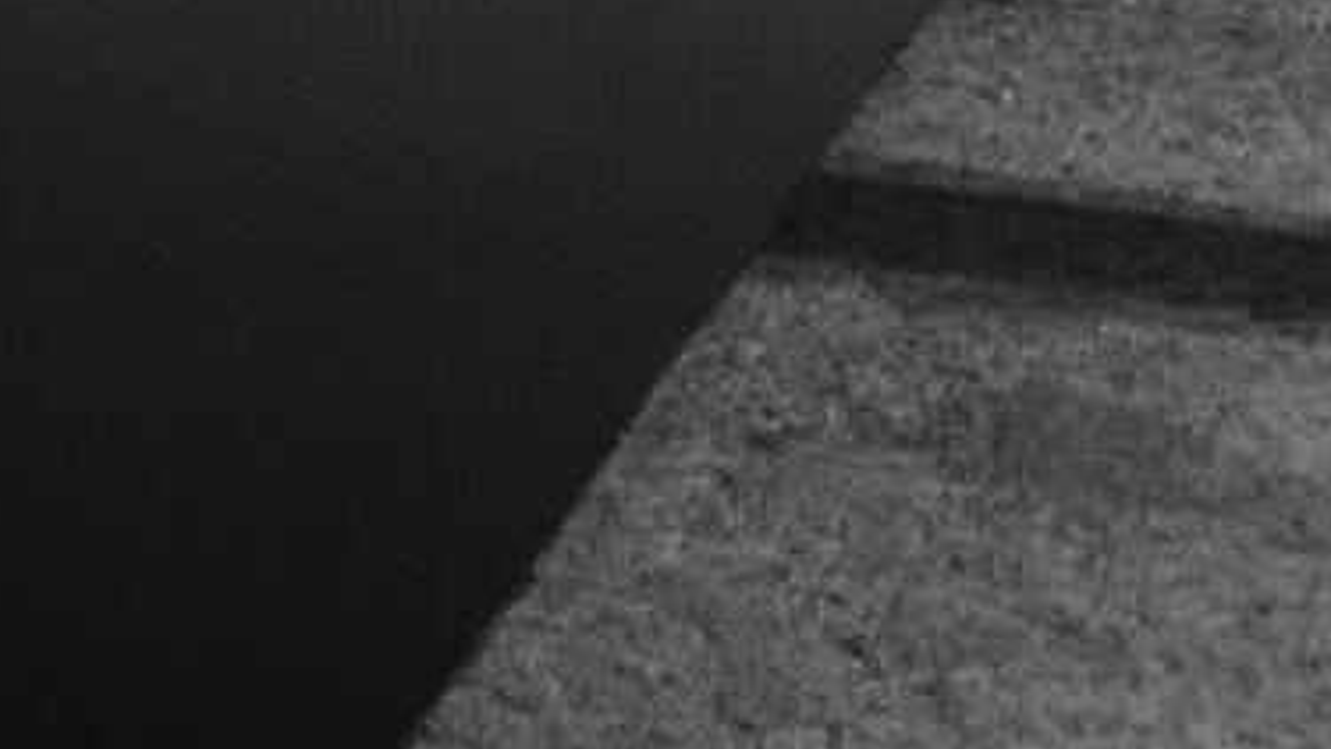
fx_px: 6388
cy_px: -1661
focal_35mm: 181
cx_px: -1051
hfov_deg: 11.1
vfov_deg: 6.1
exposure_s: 1/3
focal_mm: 9.96
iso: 1250
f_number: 8
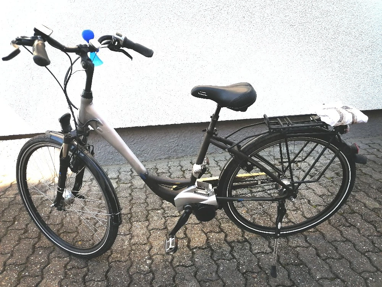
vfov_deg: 51.4
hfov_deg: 65.3
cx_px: 191
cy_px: 144
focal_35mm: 27
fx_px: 298
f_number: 1.8
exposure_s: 1/714
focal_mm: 4.75
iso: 50
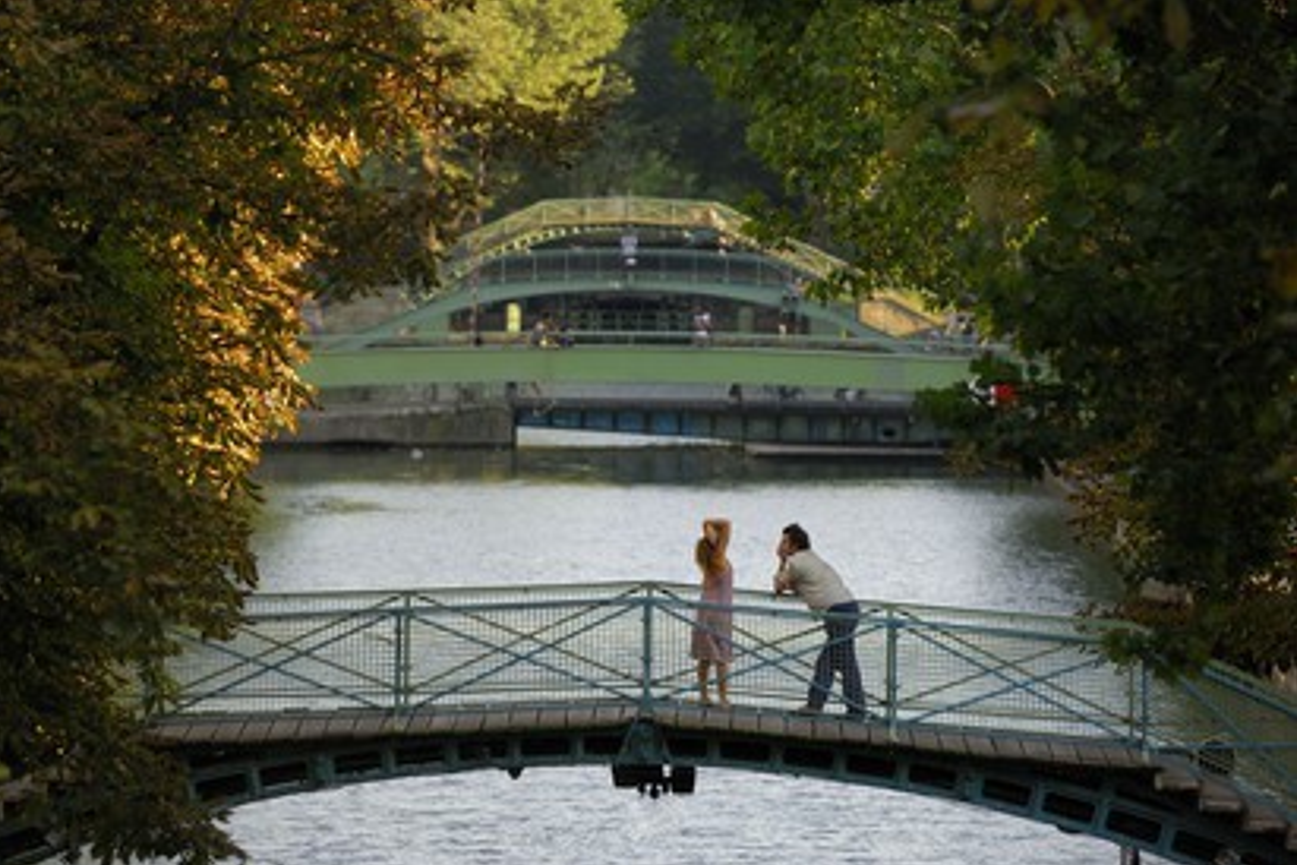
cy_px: 439
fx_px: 10519
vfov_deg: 4.7
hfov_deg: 7.1
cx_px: 639
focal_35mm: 292
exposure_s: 1/200
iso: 100
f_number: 3.5
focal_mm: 190
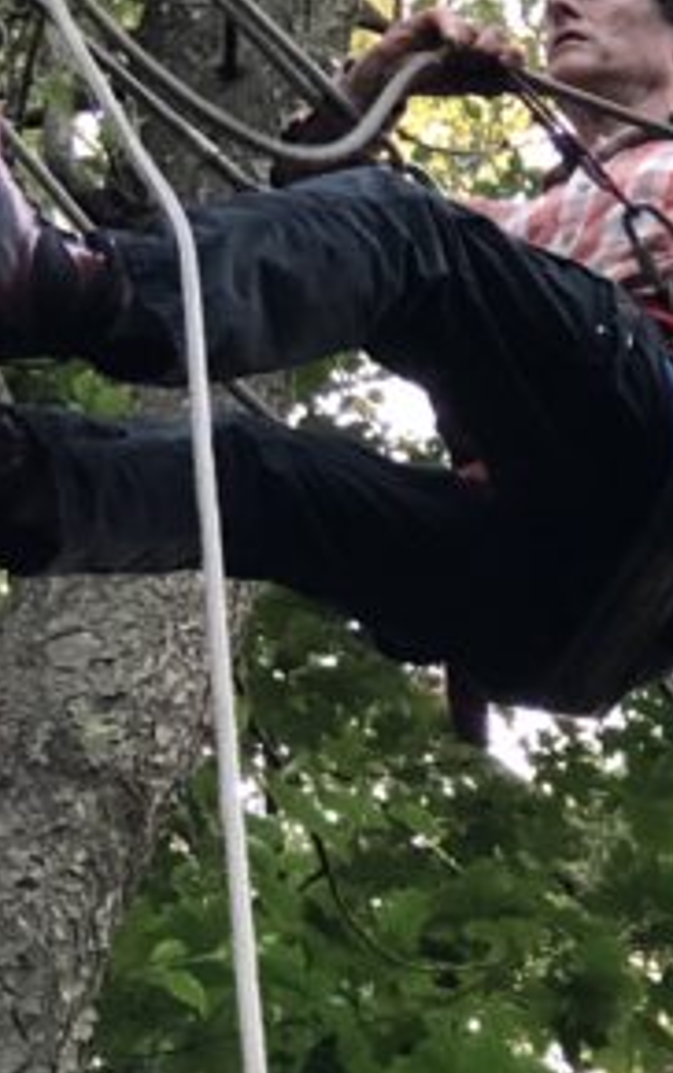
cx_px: 351
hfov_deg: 6.2
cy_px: 636
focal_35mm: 213
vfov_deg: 9.8
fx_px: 6232
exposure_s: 1/60
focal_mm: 6.6
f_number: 2.8
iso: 320
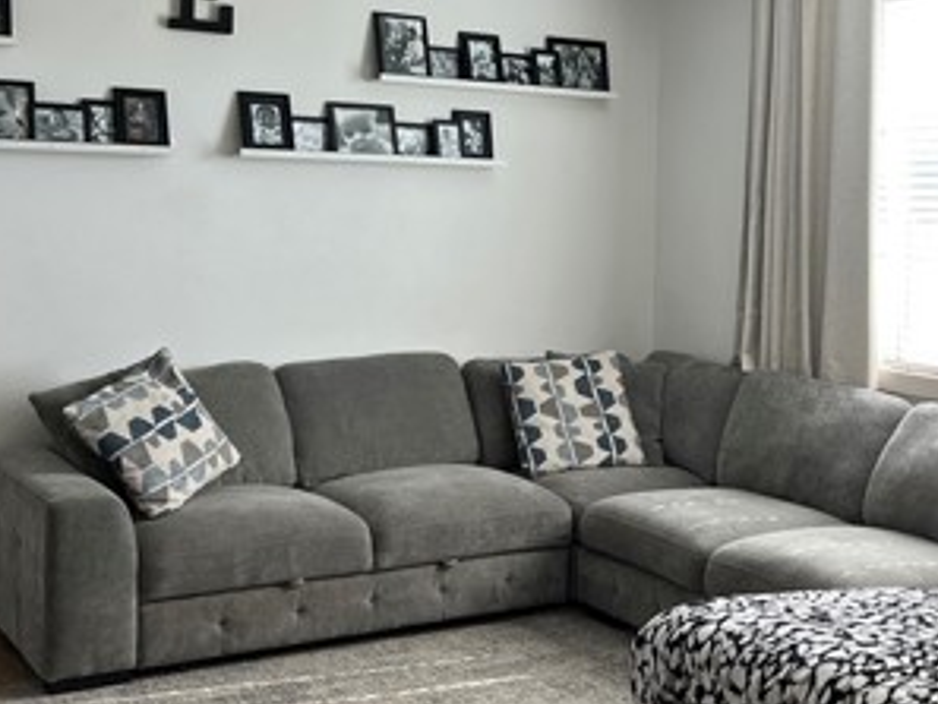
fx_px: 1518
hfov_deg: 34.0
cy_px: 249
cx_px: 638
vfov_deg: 26.0
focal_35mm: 56
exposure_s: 1/120
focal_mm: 5.7
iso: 40
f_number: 1.5
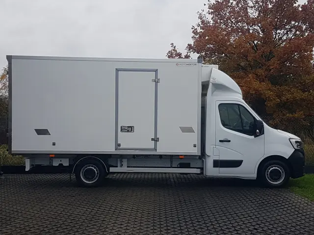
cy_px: 118
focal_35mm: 26
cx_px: 157
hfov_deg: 67.3
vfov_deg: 53.1
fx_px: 236
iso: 40
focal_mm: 4.2
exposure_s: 1/468
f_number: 1.7
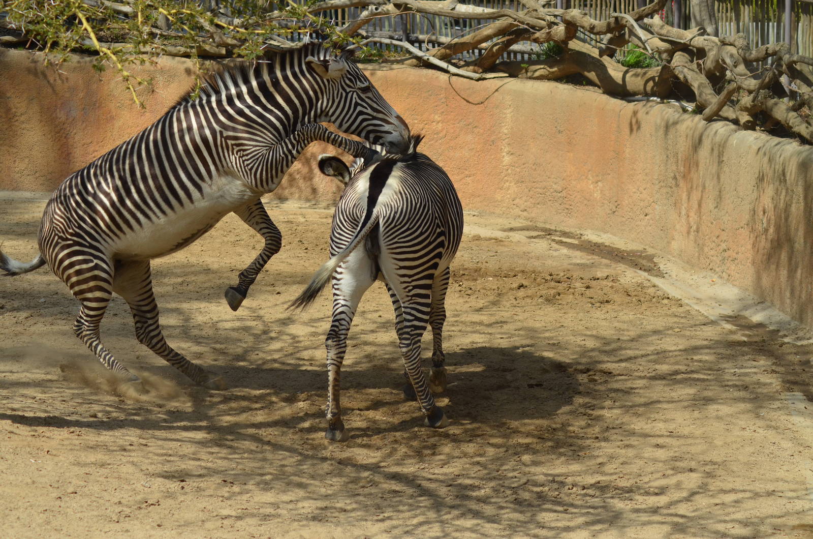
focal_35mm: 105
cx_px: 406
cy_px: 270
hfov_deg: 19.5
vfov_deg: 13.0
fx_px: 2367
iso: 400
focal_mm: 70
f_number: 6.3
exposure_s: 1/1600
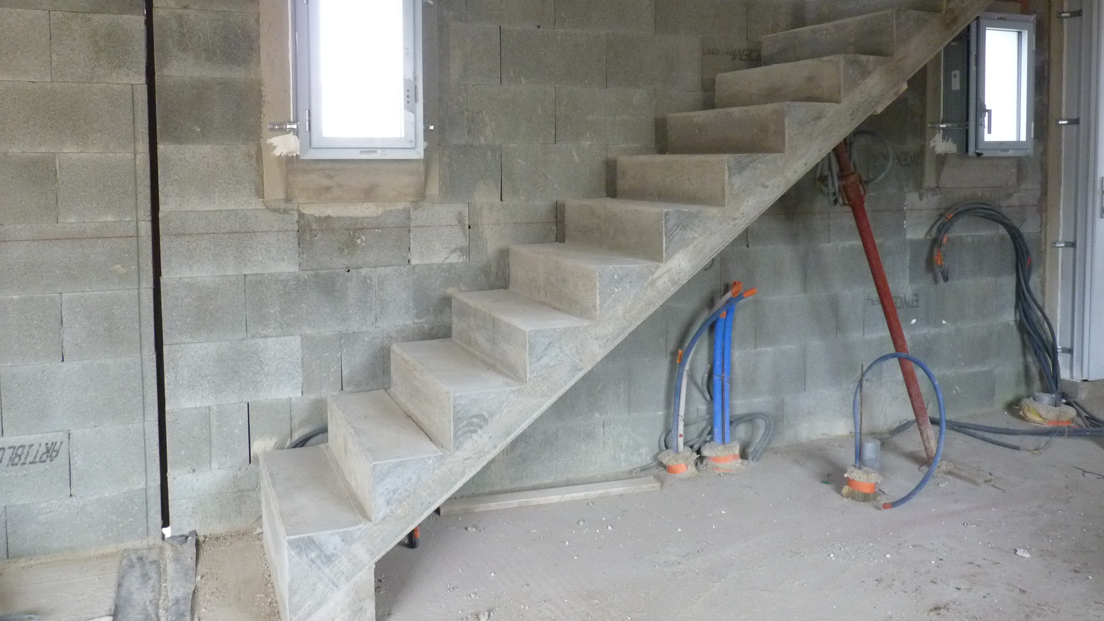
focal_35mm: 30
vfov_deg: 38.5
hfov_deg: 64.3
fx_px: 878
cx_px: 557
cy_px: 210
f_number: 2.8
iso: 400
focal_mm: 4.8
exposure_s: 1/20
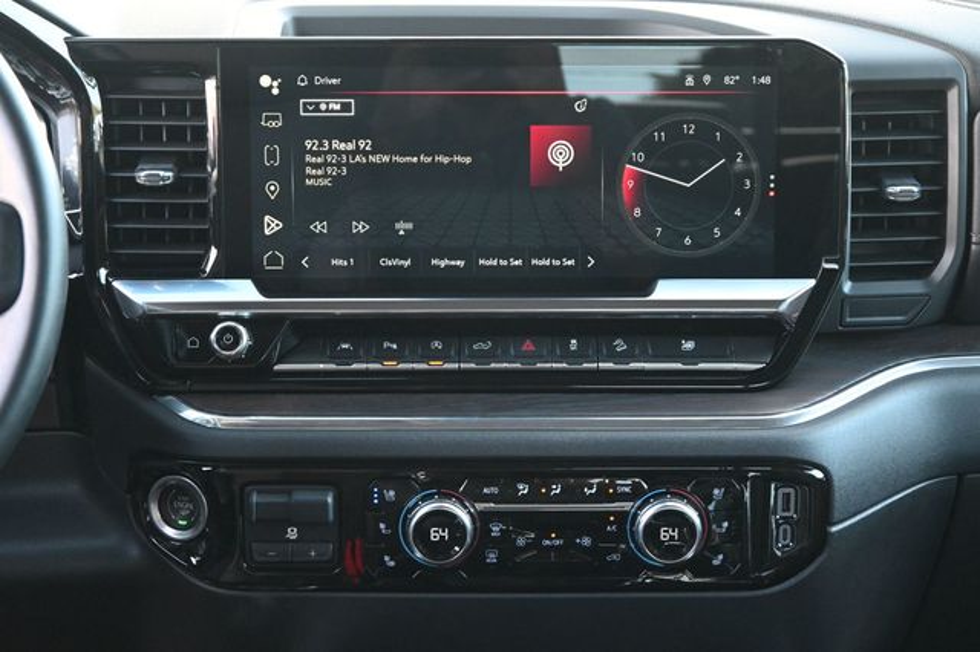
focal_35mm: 69
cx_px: 490
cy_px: 326
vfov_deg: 19.7
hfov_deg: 29.3
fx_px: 1877
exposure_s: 1/125
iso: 3200
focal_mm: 46
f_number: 6
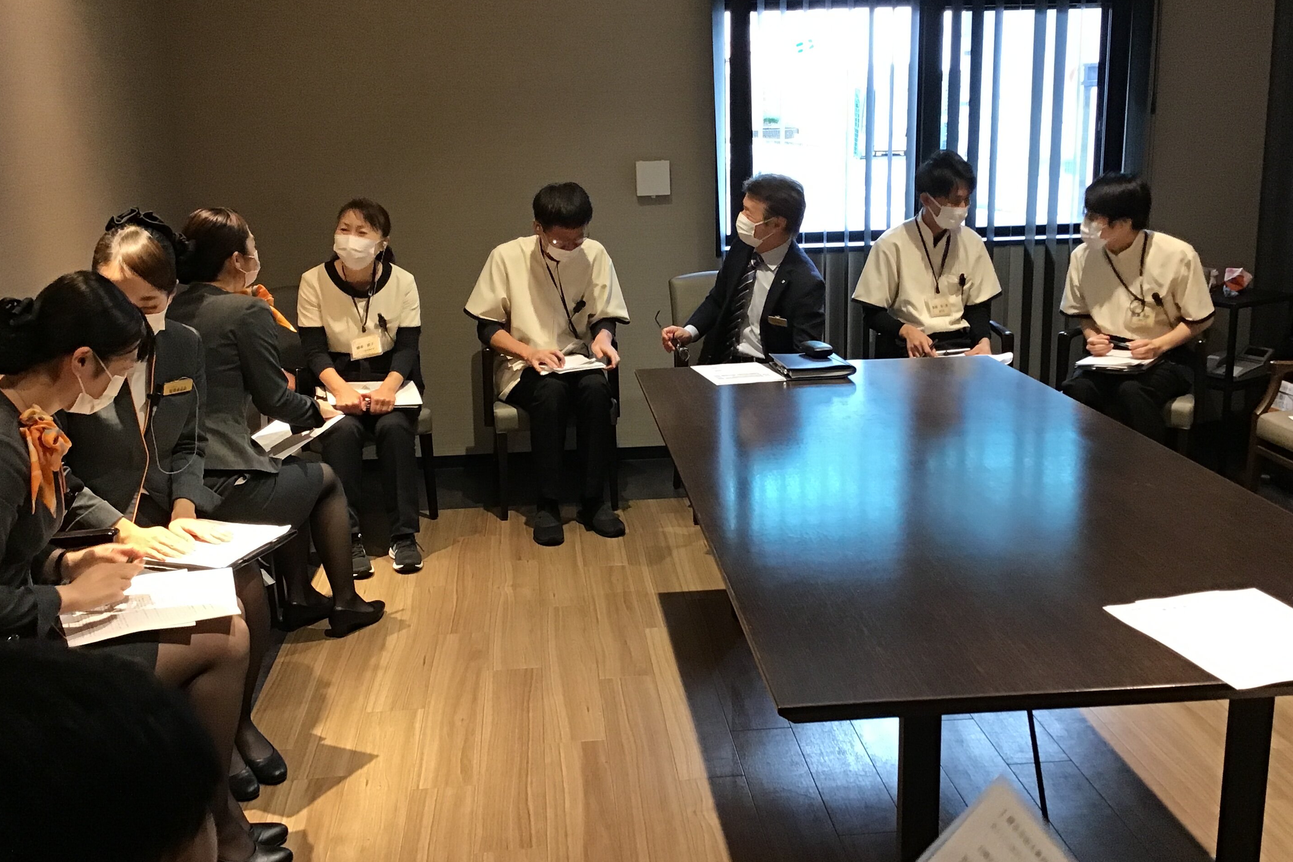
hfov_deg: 51.9
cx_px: 653
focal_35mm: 37
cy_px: 414
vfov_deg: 35.9
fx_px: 1329
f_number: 2.4
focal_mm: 3.3
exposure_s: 1/30
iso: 125
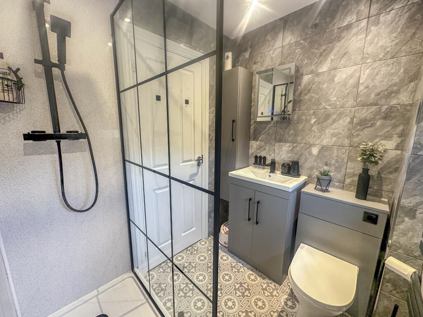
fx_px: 171
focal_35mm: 14
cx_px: 212
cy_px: 158
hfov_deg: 102.1
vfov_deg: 85.7
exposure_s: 1/50
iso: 160
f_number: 2.2
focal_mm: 2.22
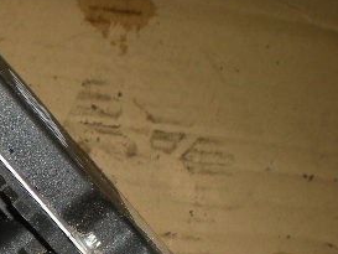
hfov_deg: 21.0
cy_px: 291
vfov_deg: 16.1
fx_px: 869
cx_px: -28
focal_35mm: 89
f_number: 4.6
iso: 64
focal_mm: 6.3
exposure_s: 1/60
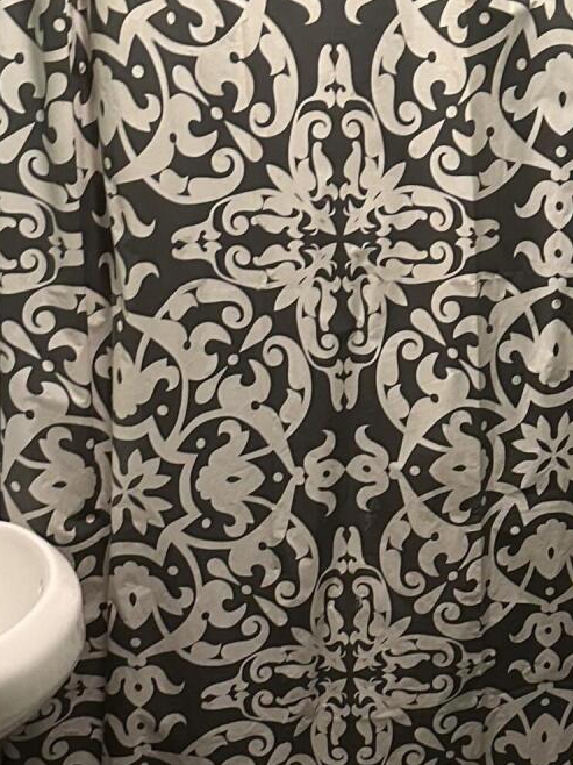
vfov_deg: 26.3
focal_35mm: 73
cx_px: 511
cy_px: 594
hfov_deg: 19.8
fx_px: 1612
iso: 640
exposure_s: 1/40
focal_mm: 6.86
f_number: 1.78
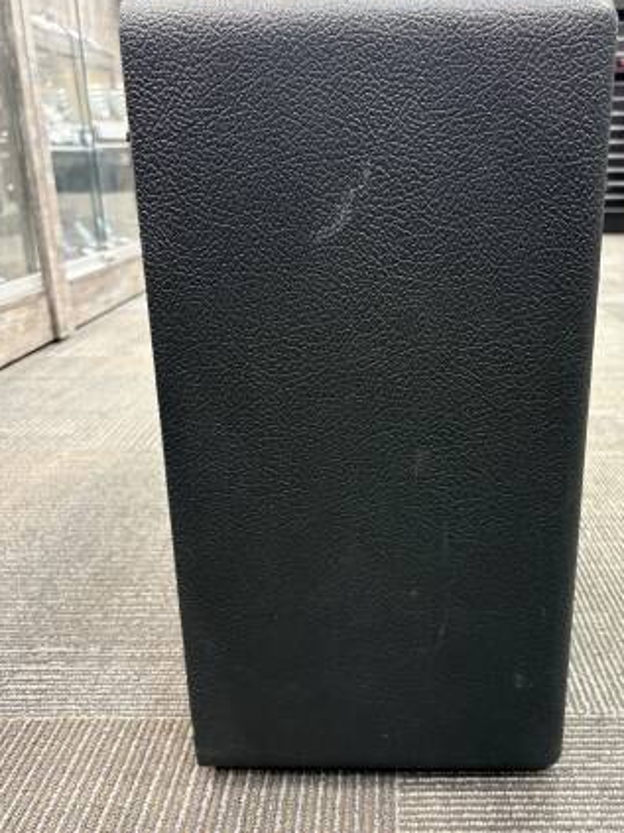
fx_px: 770
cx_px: 378
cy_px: 427
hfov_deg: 43.9
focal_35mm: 32
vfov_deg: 56.8
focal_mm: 5.96
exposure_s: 1/40
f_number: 1.6
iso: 320
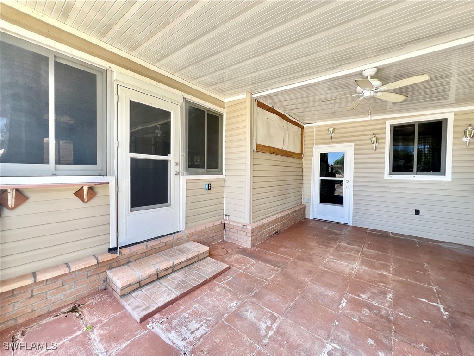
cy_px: 178
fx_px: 178
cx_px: 237
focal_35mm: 13
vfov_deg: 89.9
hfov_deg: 106.2
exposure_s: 1/99
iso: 32
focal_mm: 1.57
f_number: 1.8
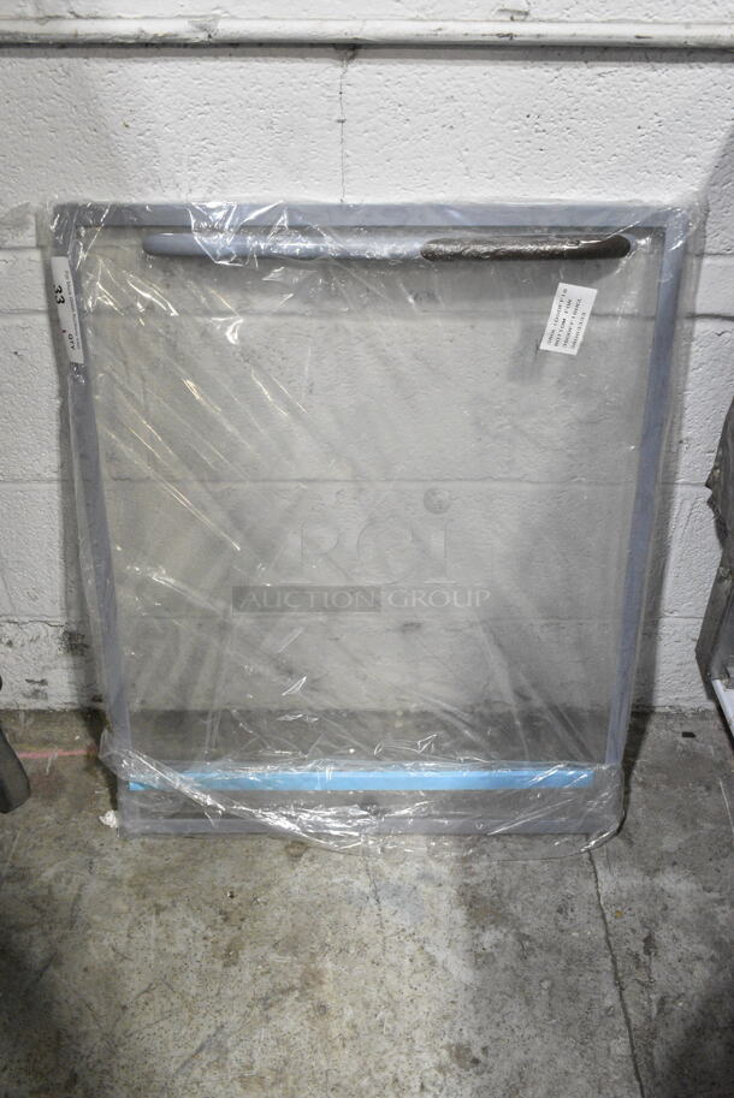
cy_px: 549
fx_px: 1053
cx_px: 367
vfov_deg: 55.1
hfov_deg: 38.4
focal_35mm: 34
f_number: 9
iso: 6400
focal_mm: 23
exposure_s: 1/320
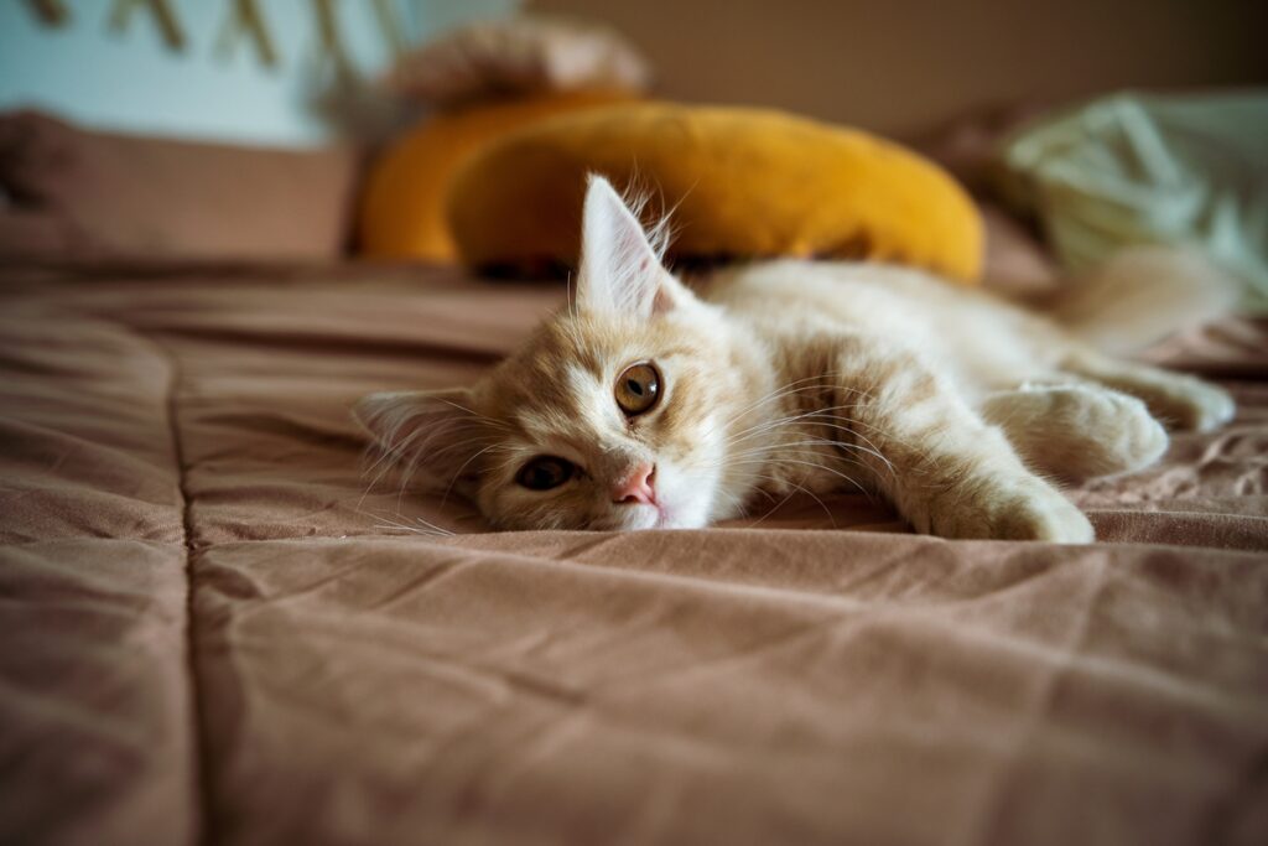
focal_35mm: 24
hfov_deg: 73.7
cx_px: 634
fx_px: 845
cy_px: 423
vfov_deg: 53.1
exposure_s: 1/160
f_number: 2.8
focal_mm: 24
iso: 800
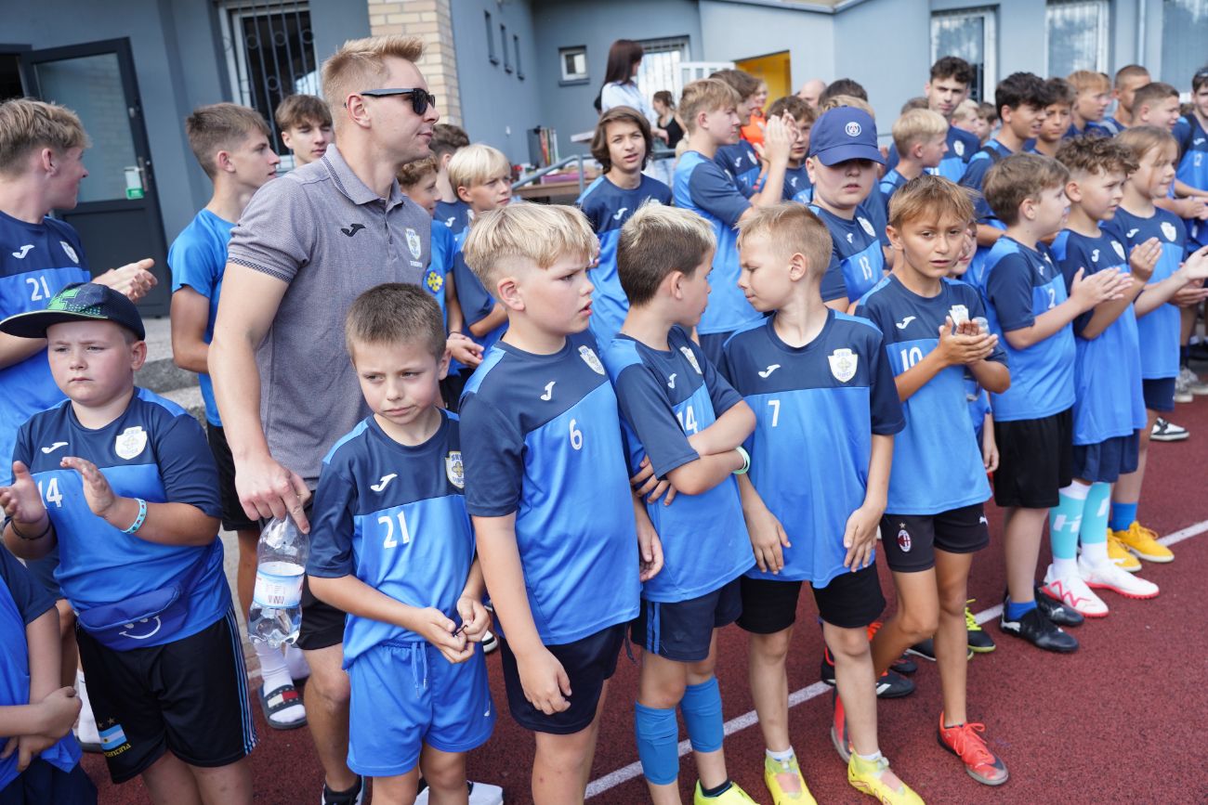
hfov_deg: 63.7
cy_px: 402
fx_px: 973
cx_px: 604
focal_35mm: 29
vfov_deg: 45.0
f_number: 4.5
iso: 250
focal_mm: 29
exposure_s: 1/400
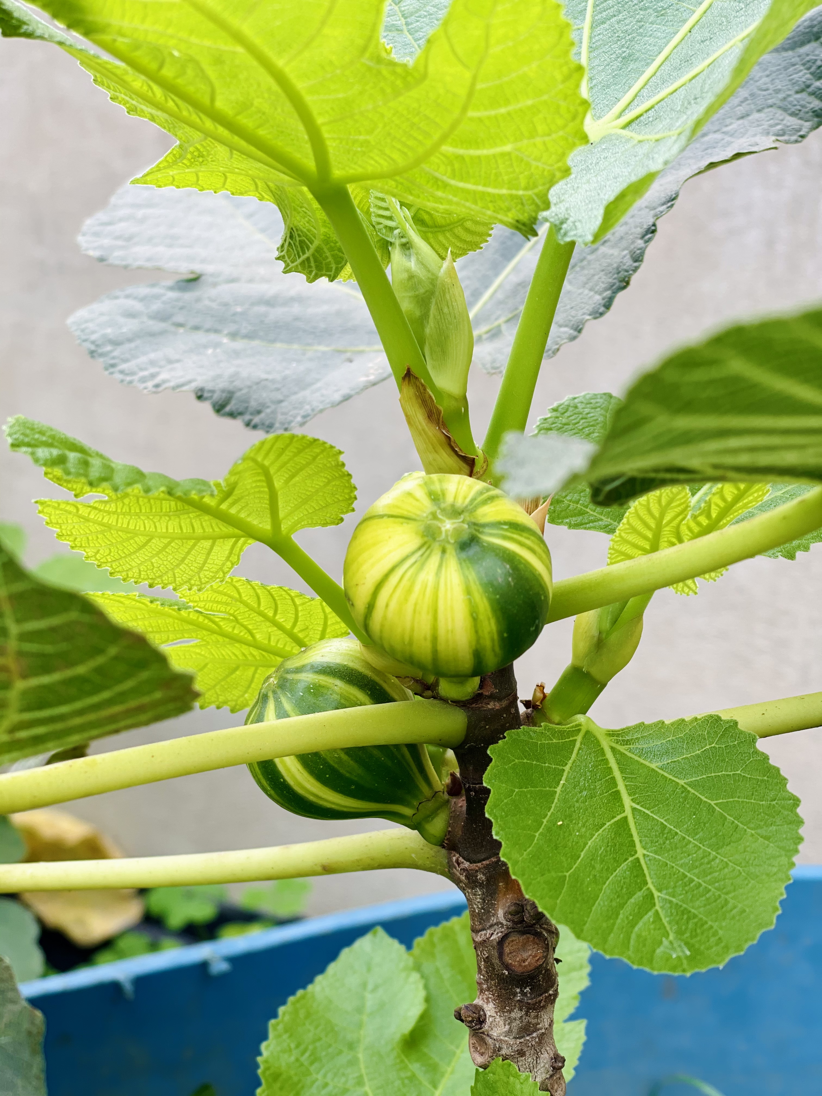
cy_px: 548
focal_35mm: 64
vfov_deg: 30.3
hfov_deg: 22.9
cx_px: 411
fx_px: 2026
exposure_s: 1/121
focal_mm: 7.5
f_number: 2.2
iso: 32
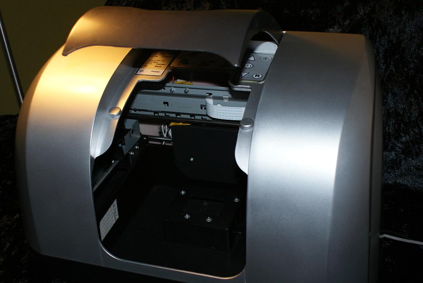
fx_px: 494
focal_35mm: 42
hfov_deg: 46.3
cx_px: 212
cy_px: 142
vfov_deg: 32.0
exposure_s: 1/60
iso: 400
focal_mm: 28
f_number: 5.6
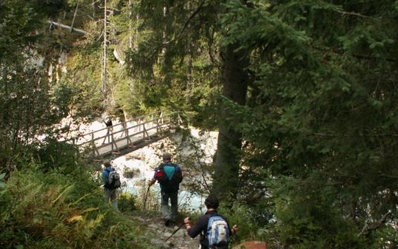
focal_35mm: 44
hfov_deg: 45.1
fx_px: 477
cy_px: 171
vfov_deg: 28.9
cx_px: 167
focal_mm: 5.86
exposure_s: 1/60
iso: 50
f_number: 3.5
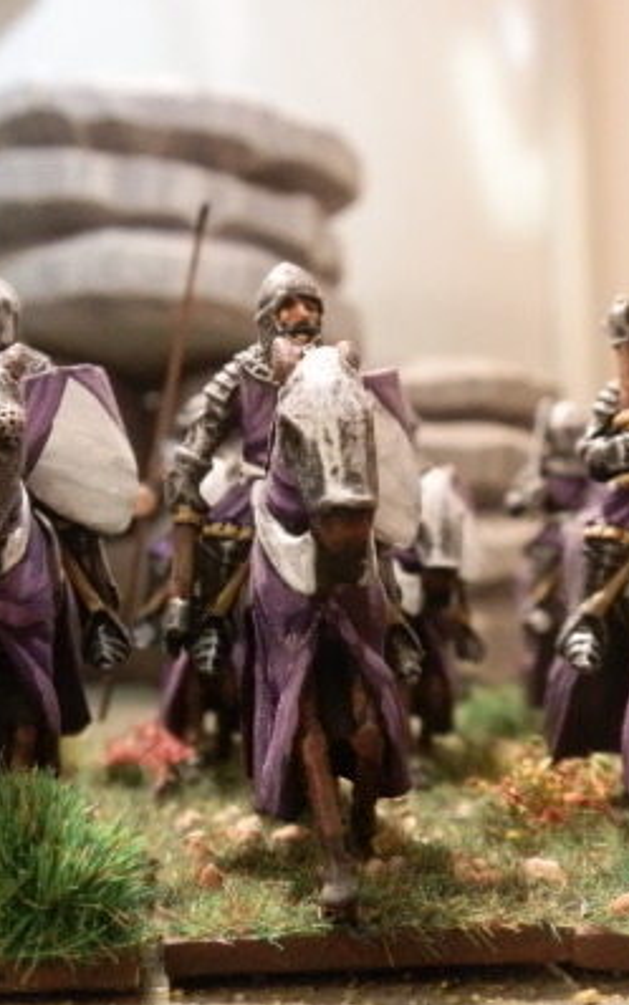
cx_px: 210
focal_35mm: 40
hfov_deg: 31.8
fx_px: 1096
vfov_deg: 49.3
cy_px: 505
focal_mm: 5
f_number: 3.1
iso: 400
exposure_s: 1/40
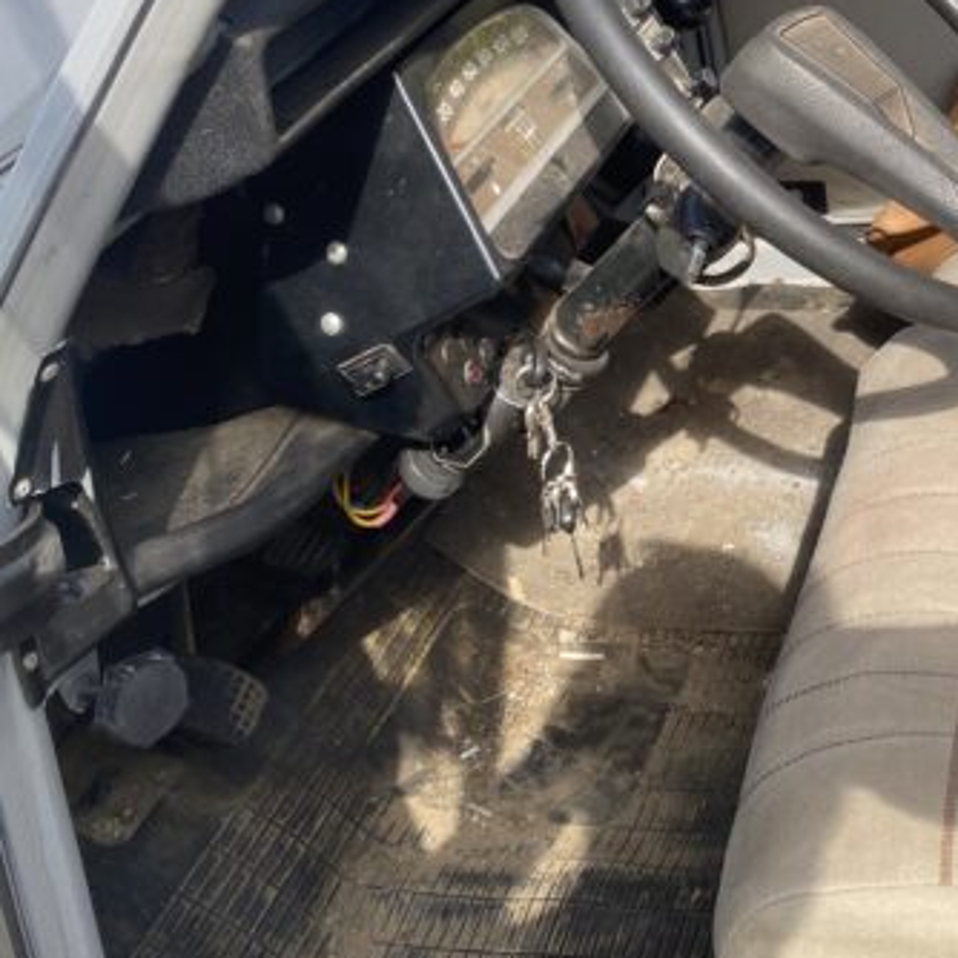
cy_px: 186
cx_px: 1010
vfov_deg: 30.3
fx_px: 1722
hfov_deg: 28.7
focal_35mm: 55
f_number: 1.8
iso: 32
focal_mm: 4.25
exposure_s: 1/658
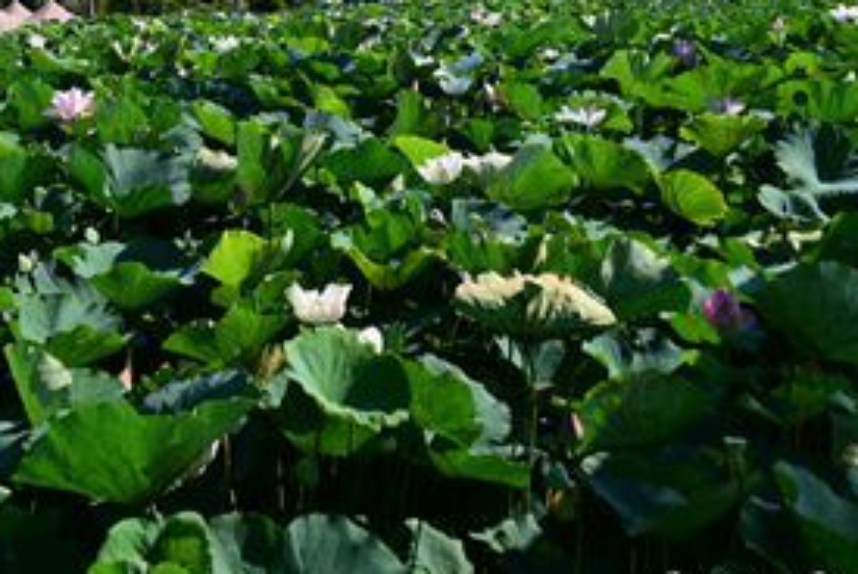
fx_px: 1431
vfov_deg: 22.4
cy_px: 112
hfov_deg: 32.3
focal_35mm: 60
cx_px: 153
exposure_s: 1/500
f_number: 5.6
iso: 100
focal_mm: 22
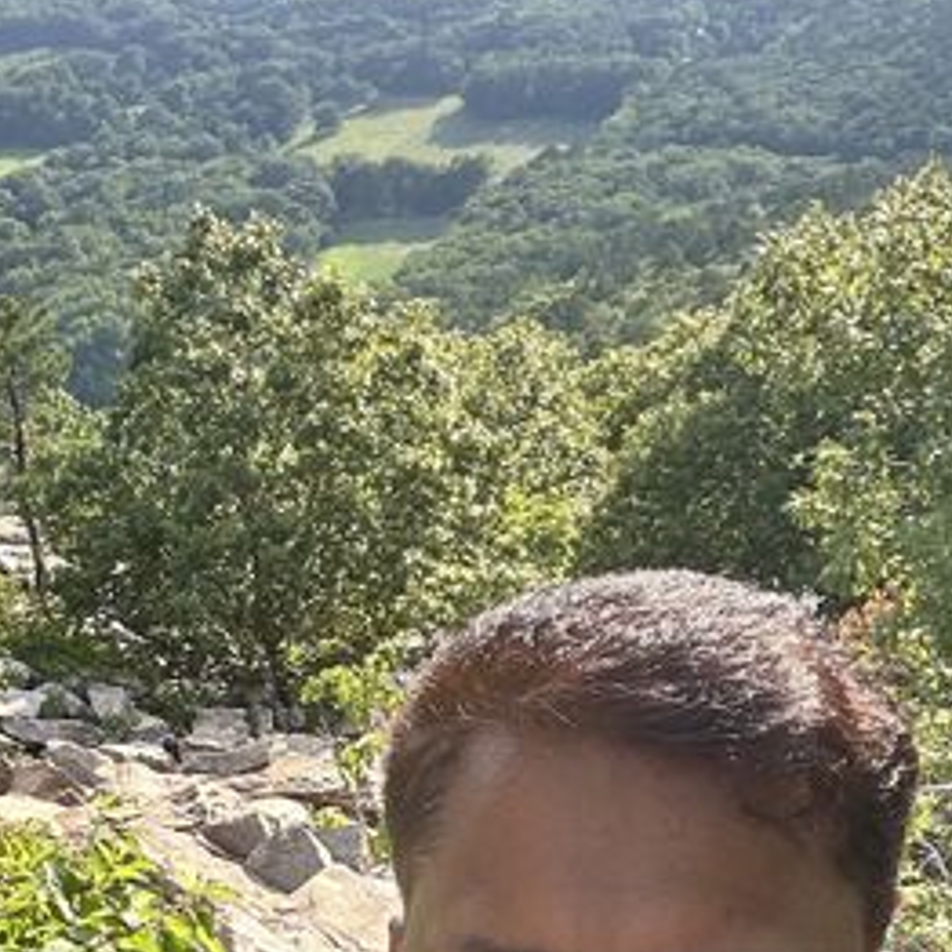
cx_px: 378
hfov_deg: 31.5
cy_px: 681
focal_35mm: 54
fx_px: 1680
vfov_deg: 31.2
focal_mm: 2.69
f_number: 1.9
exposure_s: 1/172
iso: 32
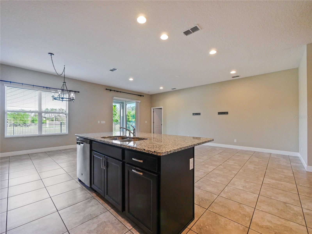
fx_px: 126
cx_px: 156
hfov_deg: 102.1
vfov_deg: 85.7
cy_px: 117
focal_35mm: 14
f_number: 4
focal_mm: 7
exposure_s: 1/60
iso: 1000
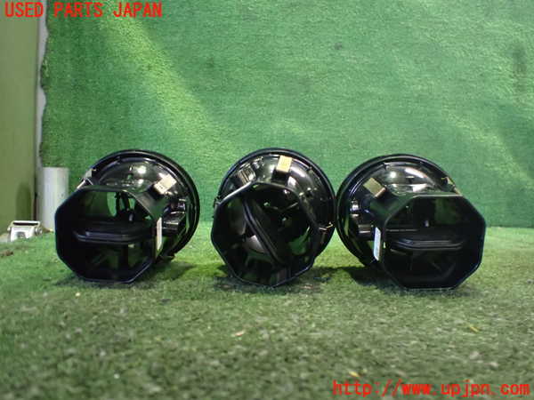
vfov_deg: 46.8
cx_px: 267
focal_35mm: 30
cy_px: 200
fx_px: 463
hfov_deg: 60.0
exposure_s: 1/30
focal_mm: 5.4
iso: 1250
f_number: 2.3
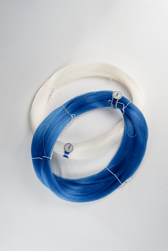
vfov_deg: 54.4
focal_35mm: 35
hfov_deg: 37.9
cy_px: 126
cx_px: 84
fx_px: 245
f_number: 6.3
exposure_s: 1/250
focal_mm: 35
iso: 320
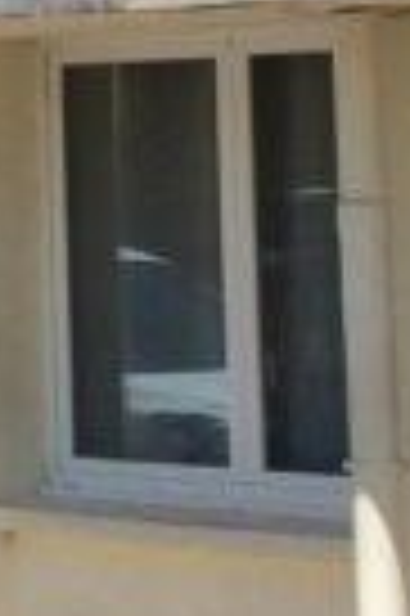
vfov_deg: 9.0
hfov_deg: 5.4
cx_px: -1117
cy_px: -45
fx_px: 3870
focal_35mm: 226
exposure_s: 1/2740
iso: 32
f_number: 2.2
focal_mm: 4.15
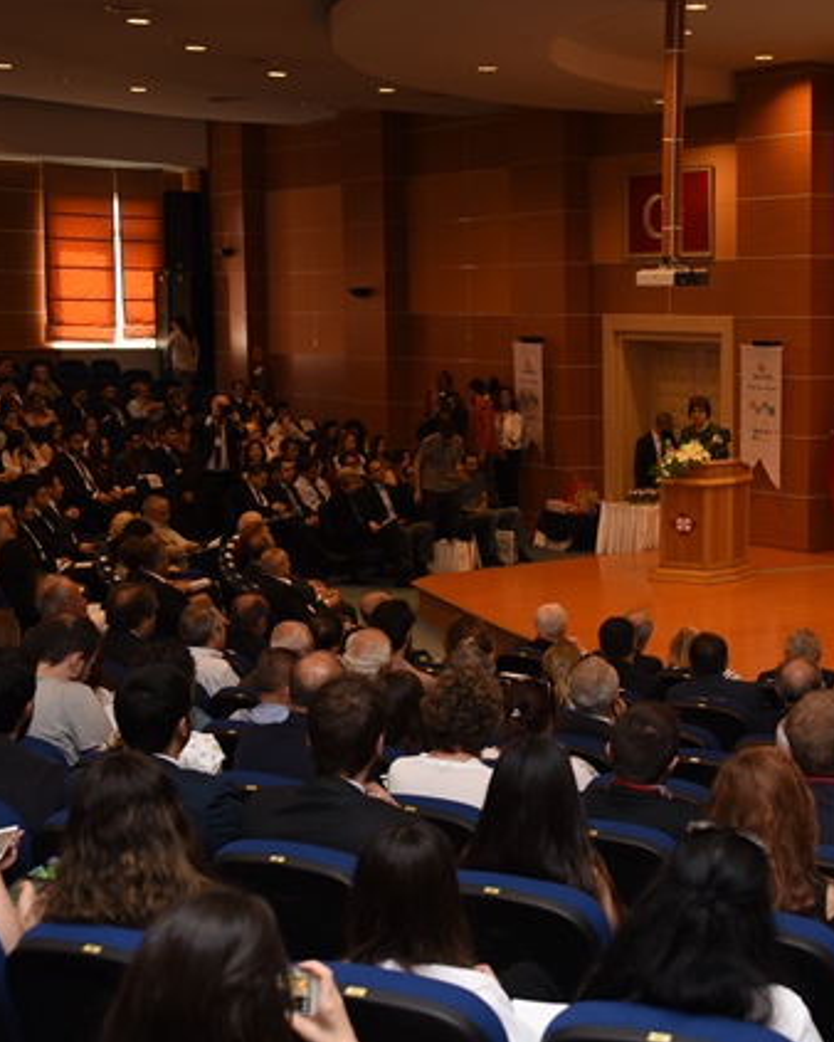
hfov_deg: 25.1
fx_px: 1850
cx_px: 621
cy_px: 511
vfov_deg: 31.4
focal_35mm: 60
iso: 800
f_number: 4
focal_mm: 40
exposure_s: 1/80
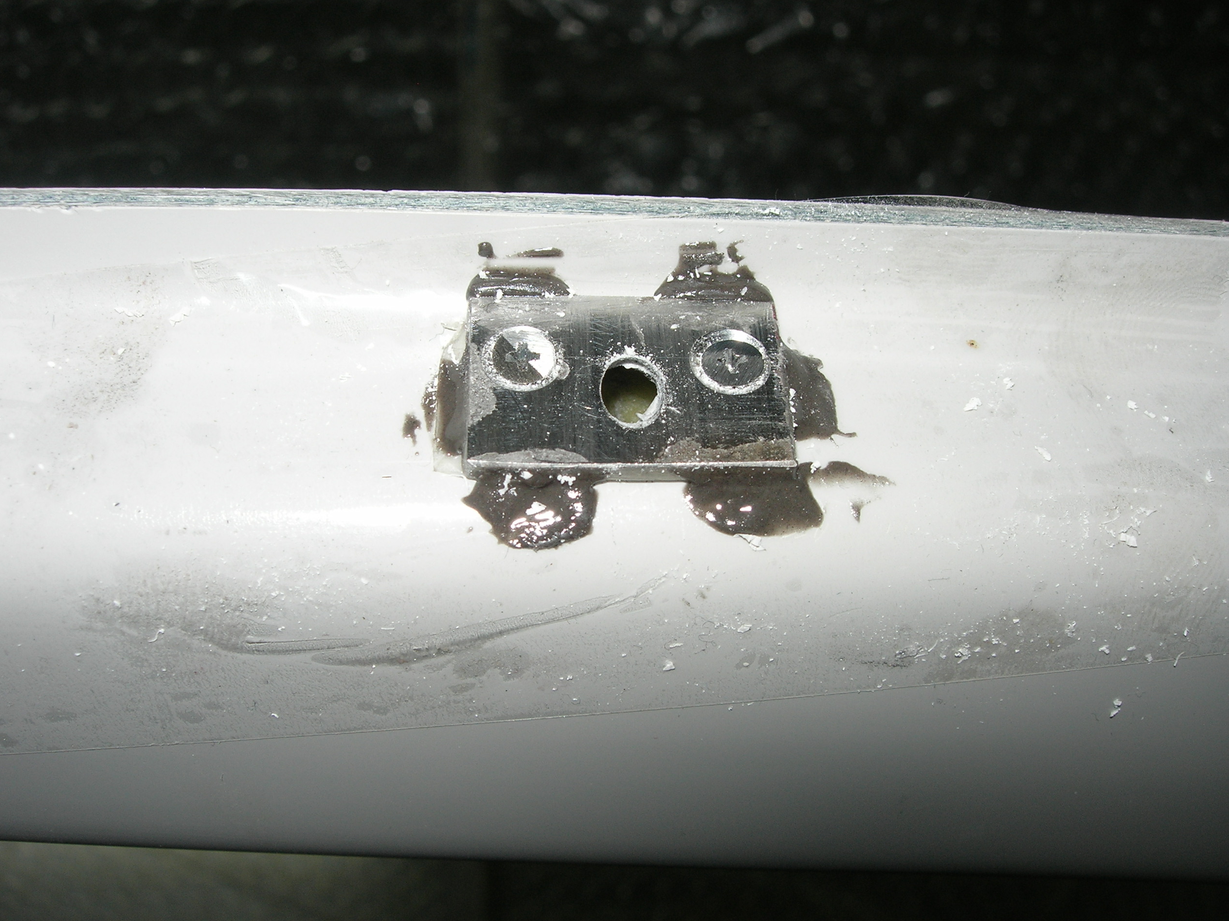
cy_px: 460
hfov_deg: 47.9
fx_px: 1385
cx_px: 605
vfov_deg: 36.8
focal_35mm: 39
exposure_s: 1/60.1
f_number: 4.8
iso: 64
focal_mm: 7.8
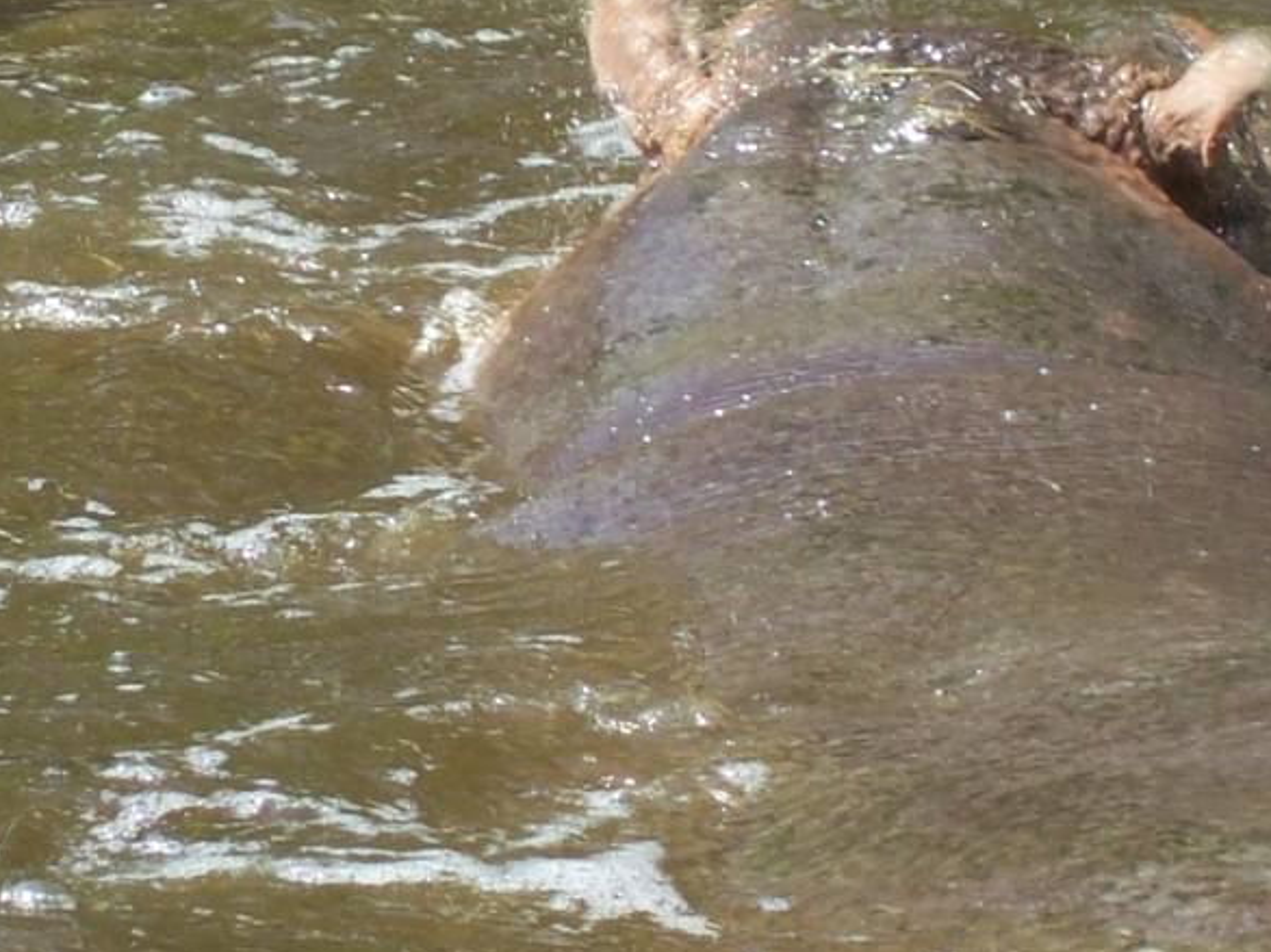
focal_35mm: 295
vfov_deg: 5.0
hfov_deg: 6.7
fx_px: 10827
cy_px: 288
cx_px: 549
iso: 80
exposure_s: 1/255
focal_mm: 18
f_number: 4.8
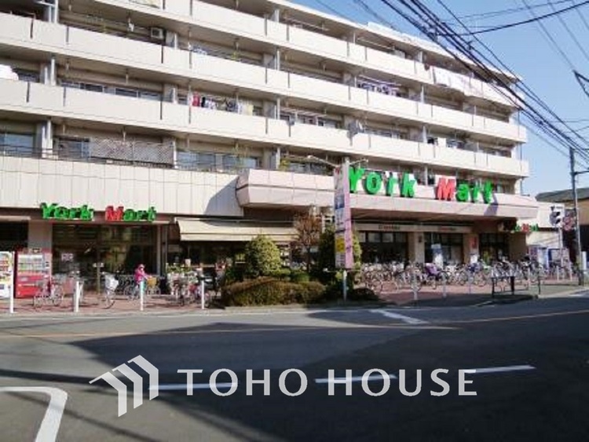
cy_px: 221
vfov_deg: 56.8
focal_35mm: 24
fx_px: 408
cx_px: 294
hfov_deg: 71.6
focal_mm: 4.3
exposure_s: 1/1300
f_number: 2.5
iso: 160
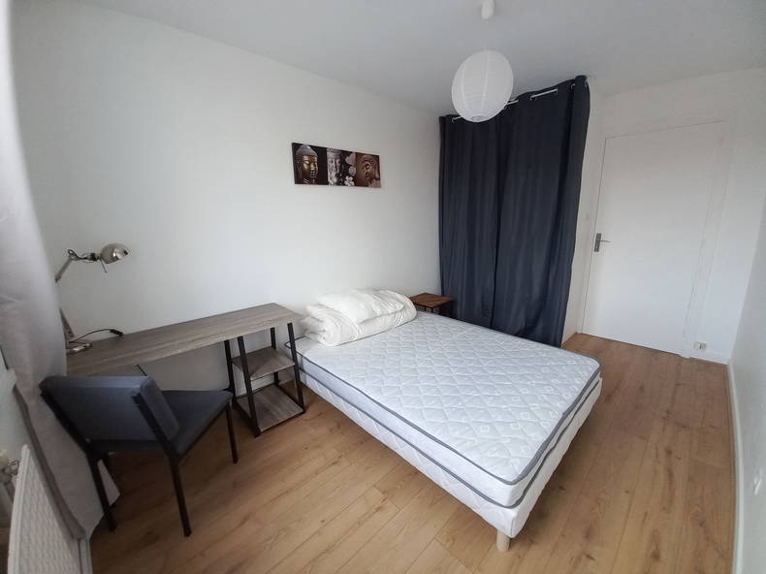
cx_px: 383
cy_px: 287
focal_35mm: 13
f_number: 2.2
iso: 64
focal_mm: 1.42
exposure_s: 1/50
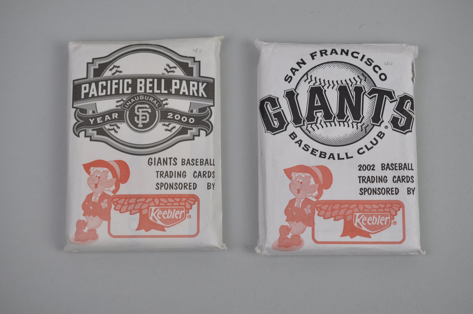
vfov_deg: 22.6
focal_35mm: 60
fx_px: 787
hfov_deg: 33.4
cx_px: 236
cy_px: 157
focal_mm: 40
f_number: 4.5
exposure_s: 1/80
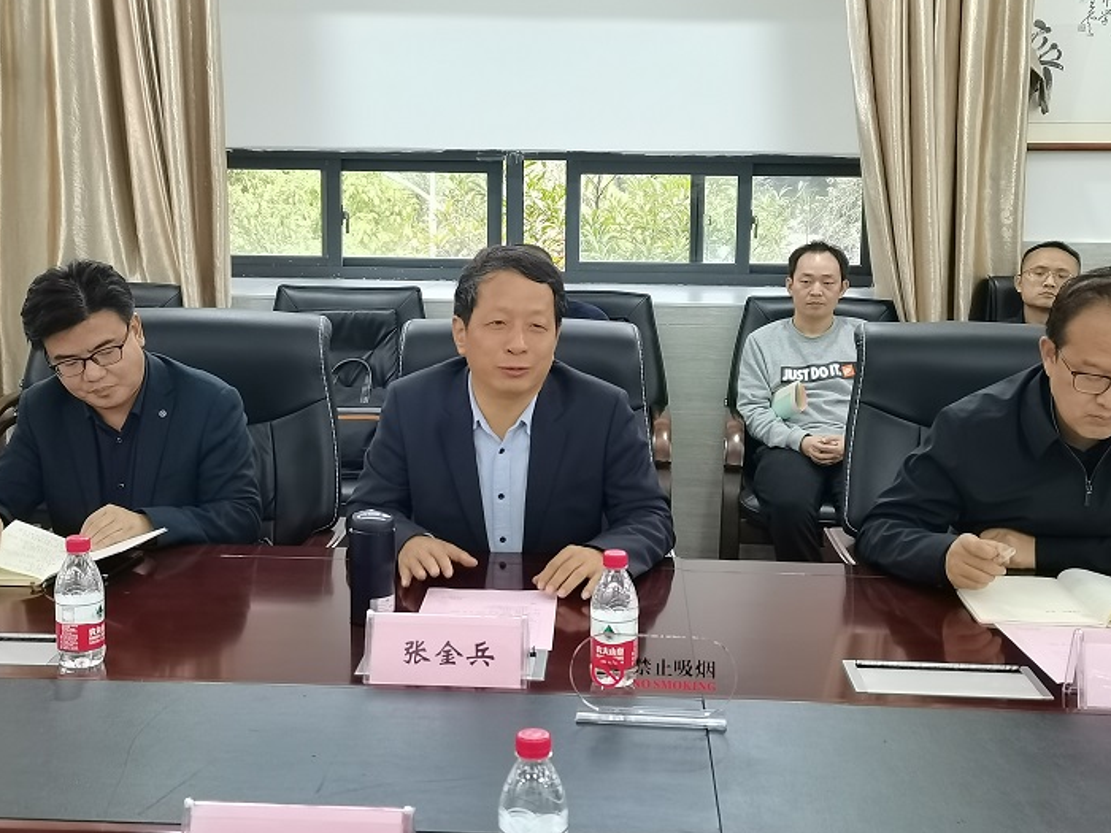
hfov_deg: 42.1
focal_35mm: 45
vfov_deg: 32.2
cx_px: 536
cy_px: 398
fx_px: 1444
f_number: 1.8
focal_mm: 5.58
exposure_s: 1/33.3
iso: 640
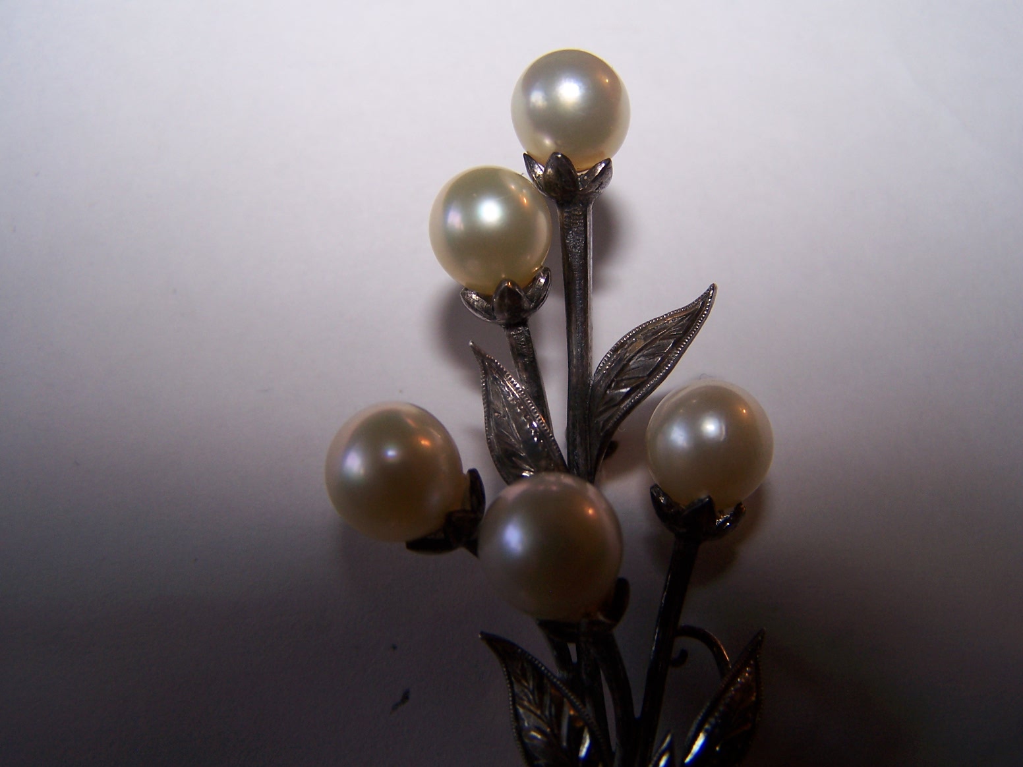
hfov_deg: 49.0
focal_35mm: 38
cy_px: 384
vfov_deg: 37.7
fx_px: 1123
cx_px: 512
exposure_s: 1/60
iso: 80
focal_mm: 6.3
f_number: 2.8
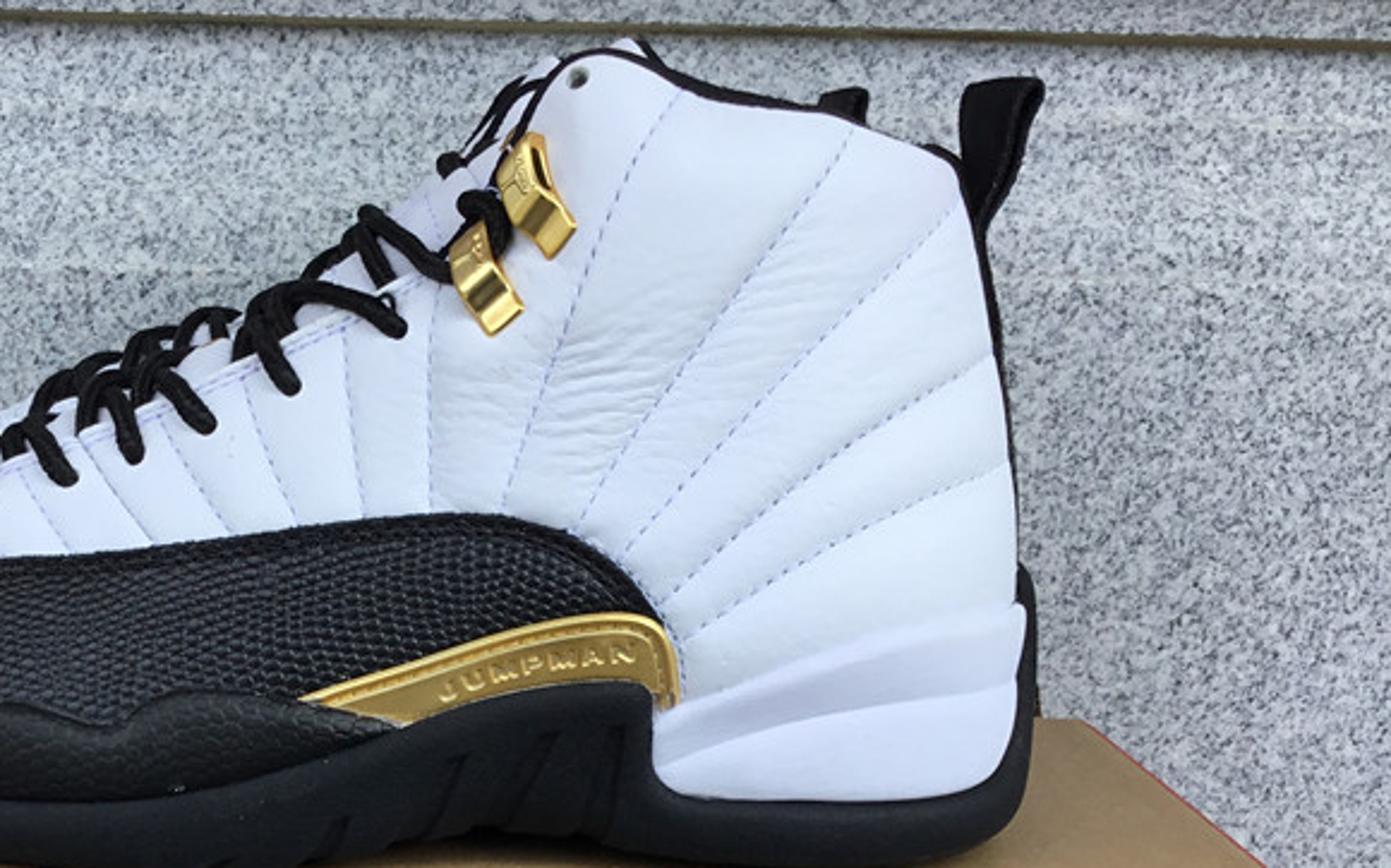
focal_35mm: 51
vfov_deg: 24.8
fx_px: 1933
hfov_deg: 38.5
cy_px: 730
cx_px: 341
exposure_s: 1/297
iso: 25
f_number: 2.4
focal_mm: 3.3
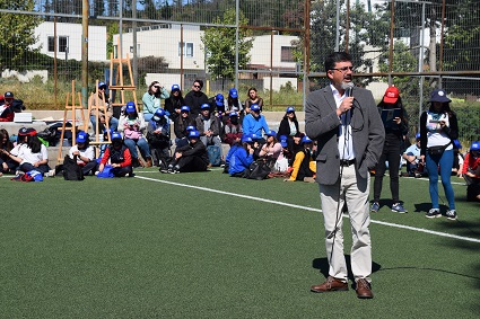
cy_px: 160
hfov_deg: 29.3
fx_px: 920
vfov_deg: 19.7
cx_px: 240
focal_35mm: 69
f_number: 10
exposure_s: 1/400
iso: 200
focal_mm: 46
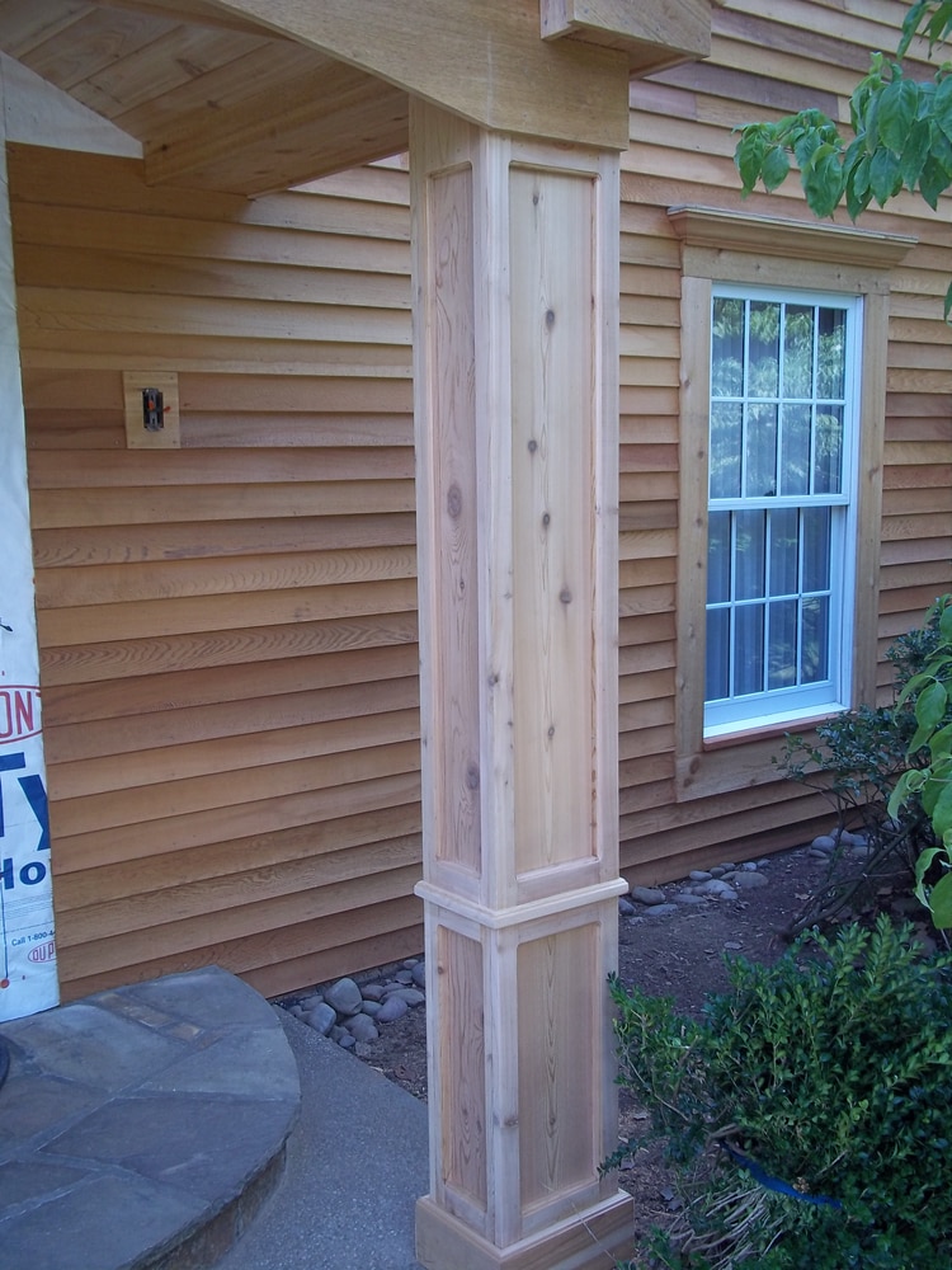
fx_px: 1320
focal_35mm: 36
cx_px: 476
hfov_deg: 39.7
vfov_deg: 51.4
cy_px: 635
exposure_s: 1/125
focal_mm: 6.5
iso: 80
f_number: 3.1
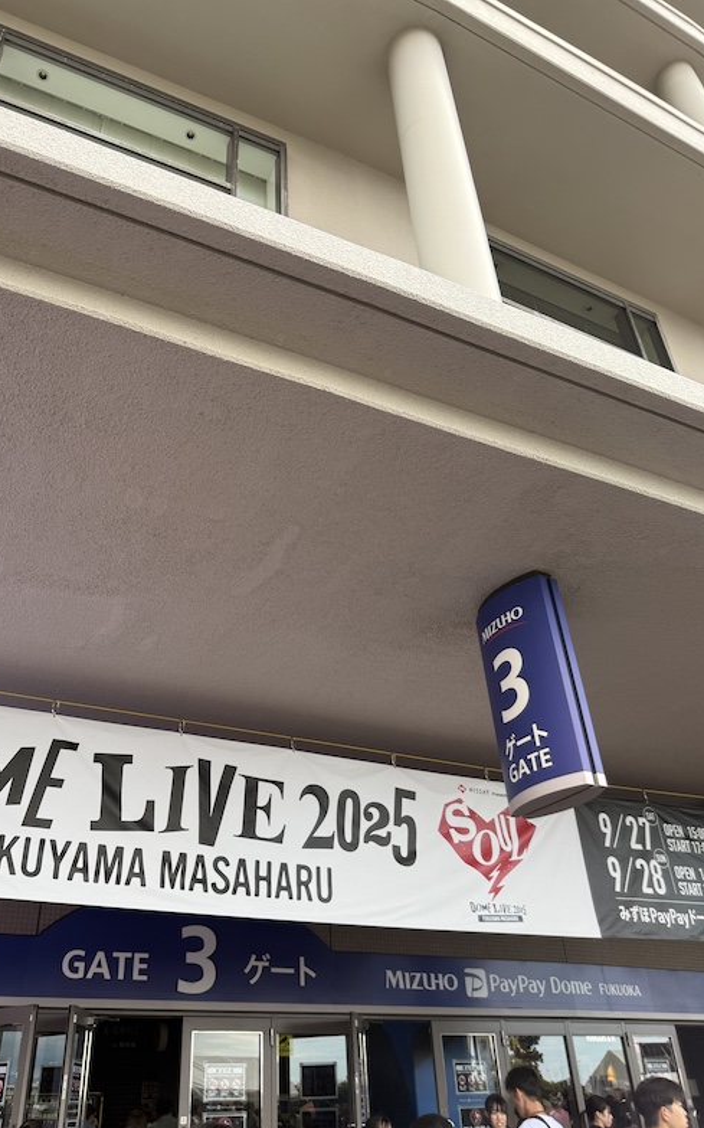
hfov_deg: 47.4
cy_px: 575
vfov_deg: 70.4
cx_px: 298
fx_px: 799
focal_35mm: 26
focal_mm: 6.76
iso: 80
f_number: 1.78
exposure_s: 1/459
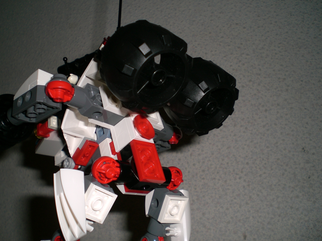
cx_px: 161
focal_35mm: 38
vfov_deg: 37.7
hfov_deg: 49.0
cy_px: 120
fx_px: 353
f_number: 3.1
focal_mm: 6.3
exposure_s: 1/60
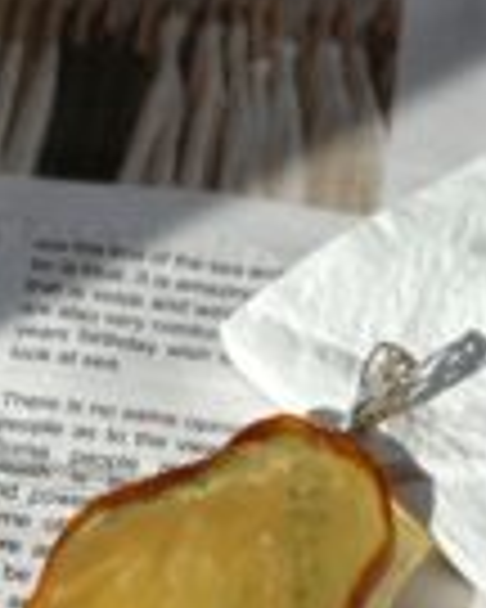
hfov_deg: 17.6
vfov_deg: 21.6
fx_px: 1564
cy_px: 504
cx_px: 202
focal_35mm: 87
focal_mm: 5.96
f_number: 1.6
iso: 50
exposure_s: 1/5348
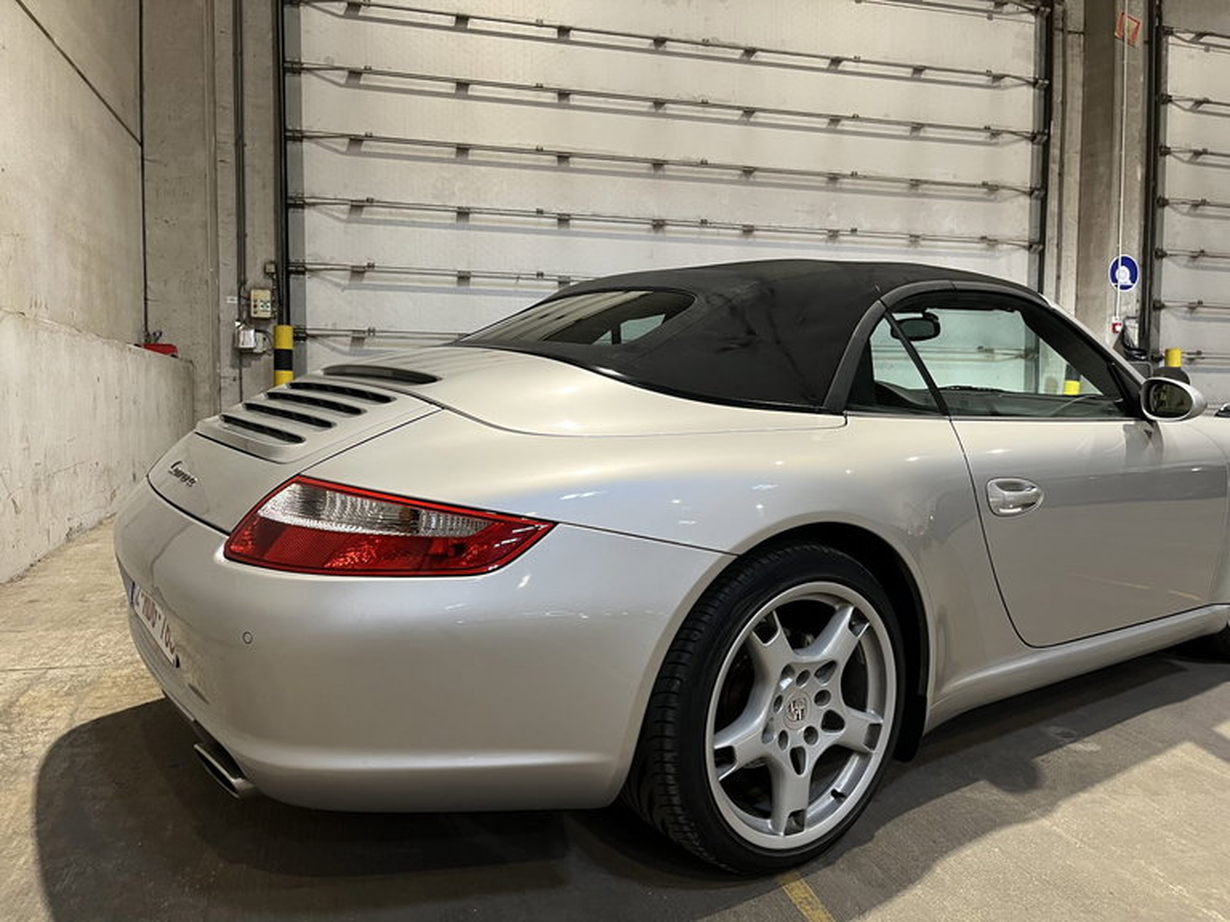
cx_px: 615
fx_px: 924
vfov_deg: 53.1
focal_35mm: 26
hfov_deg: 67.3
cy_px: 461
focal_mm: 5.1
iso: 125
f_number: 1.6
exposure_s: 1/50
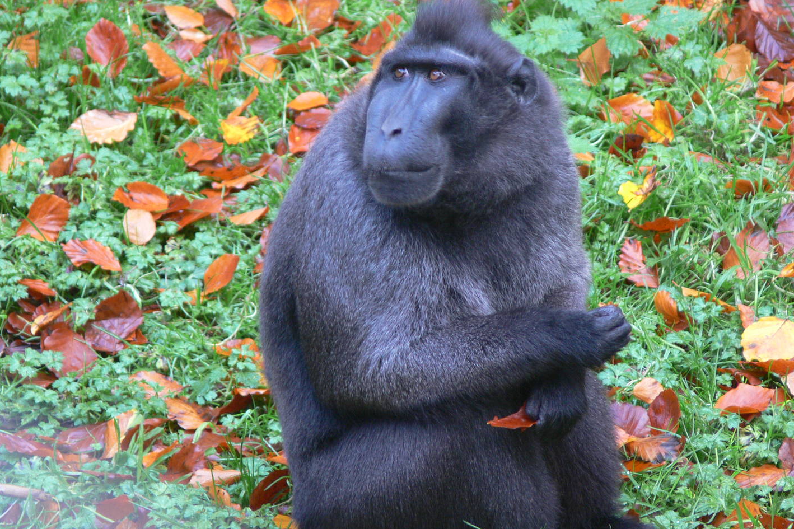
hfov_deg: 4.2
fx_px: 10871
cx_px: 400
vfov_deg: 2.8
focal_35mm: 493
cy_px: 231
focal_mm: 88.8
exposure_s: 1/30
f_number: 3.7
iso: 125
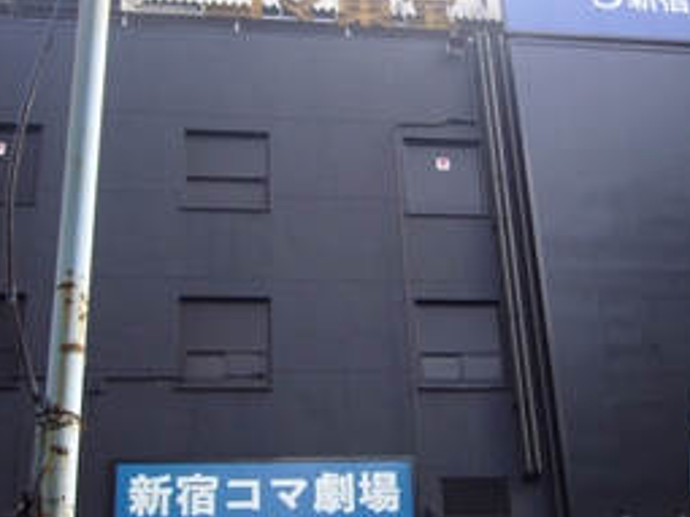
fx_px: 1156
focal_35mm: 58
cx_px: 390
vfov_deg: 25.1
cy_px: 166
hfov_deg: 33.2
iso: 80
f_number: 2.8
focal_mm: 5.8
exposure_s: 1/160
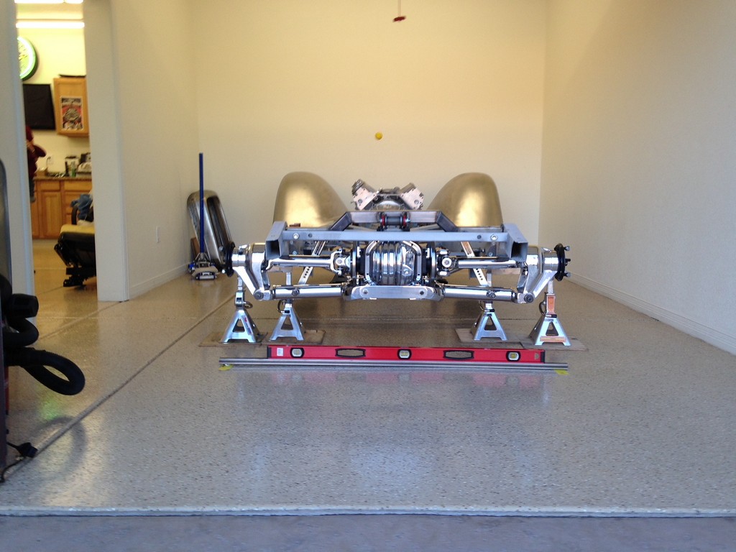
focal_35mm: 33
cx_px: 368
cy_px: 276
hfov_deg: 55.4
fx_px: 702
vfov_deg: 42.9
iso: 50
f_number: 2.4
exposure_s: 1/60
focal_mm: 4.12
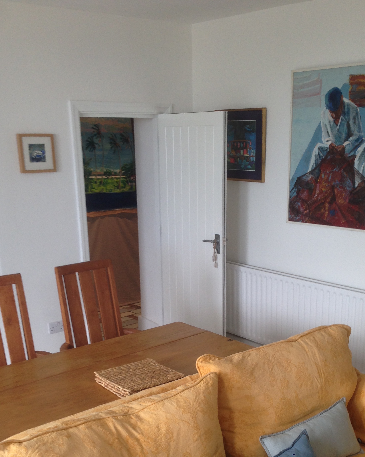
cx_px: 193
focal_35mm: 46
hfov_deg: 32.7
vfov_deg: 39.6
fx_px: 621
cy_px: 326
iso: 50
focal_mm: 4.12
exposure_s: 1/30
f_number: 2.4
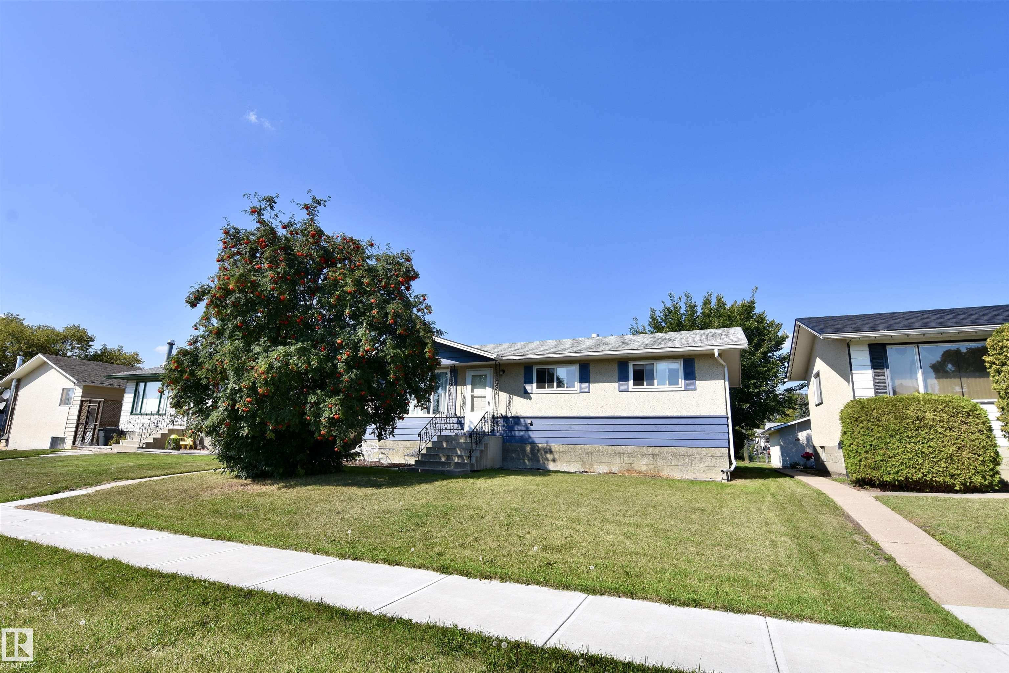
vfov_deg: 72.1
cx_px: 504
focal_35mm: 16
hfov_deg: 95.0
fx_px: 462
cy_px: 336
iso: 220
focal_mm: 11
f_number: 8
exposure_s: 1/500
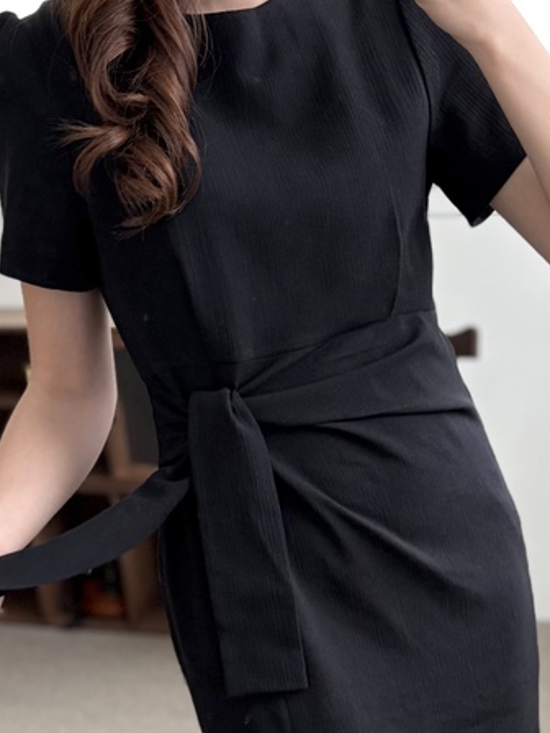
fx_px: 1229
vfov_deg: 30.8
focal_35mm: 58
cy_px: 735
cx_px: 300
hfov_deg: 25.2
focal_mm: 5.96
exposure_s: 1/122
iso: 125
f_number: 1.6
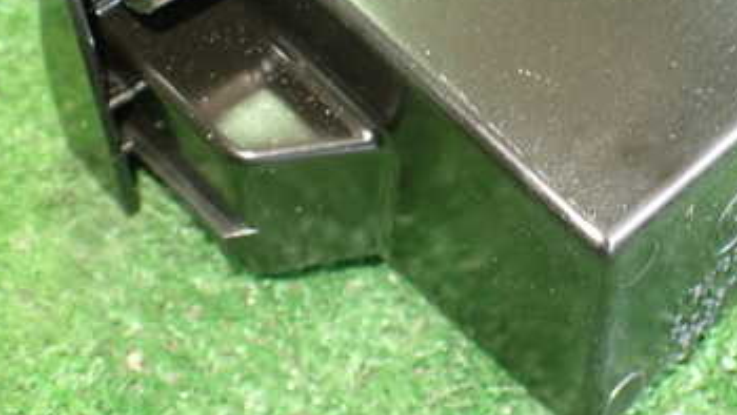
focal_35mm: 56
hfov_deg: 36.7
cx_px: 505
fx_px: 1095
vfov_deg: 21.2
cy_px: 88
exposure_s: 1/30
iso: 800
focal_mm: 5.4
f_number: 2.3
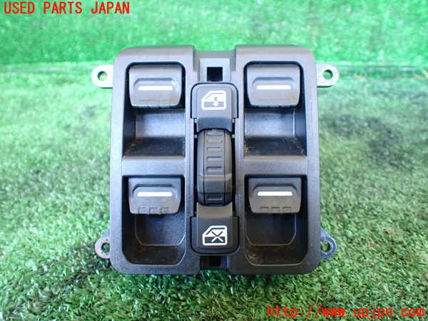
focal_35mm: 30
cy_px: 160
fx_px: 371
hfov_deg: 60.0
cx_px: 214
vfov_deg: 46.8
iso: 800
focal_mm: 5.4
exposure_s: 1/50
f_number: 2.3
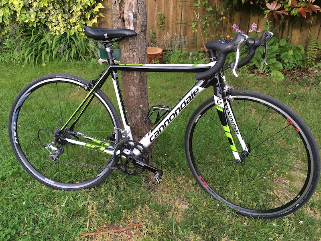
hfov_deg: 61.7
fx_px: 269
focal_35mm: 29
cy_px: 120
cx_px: 160
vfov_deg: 48.2
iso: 32
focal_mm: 4.15
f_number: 2.2
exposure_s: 1/120
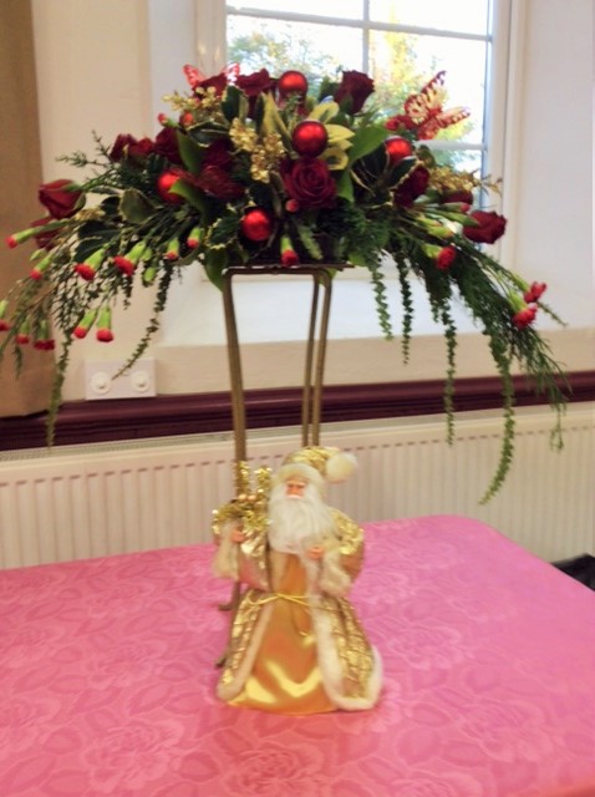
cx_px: 298
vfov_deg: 56.9
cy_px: 398
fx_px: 735
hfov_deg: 44.1
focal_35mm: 32
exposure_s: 1/33
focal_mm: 3.3
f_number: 2.4
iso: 32
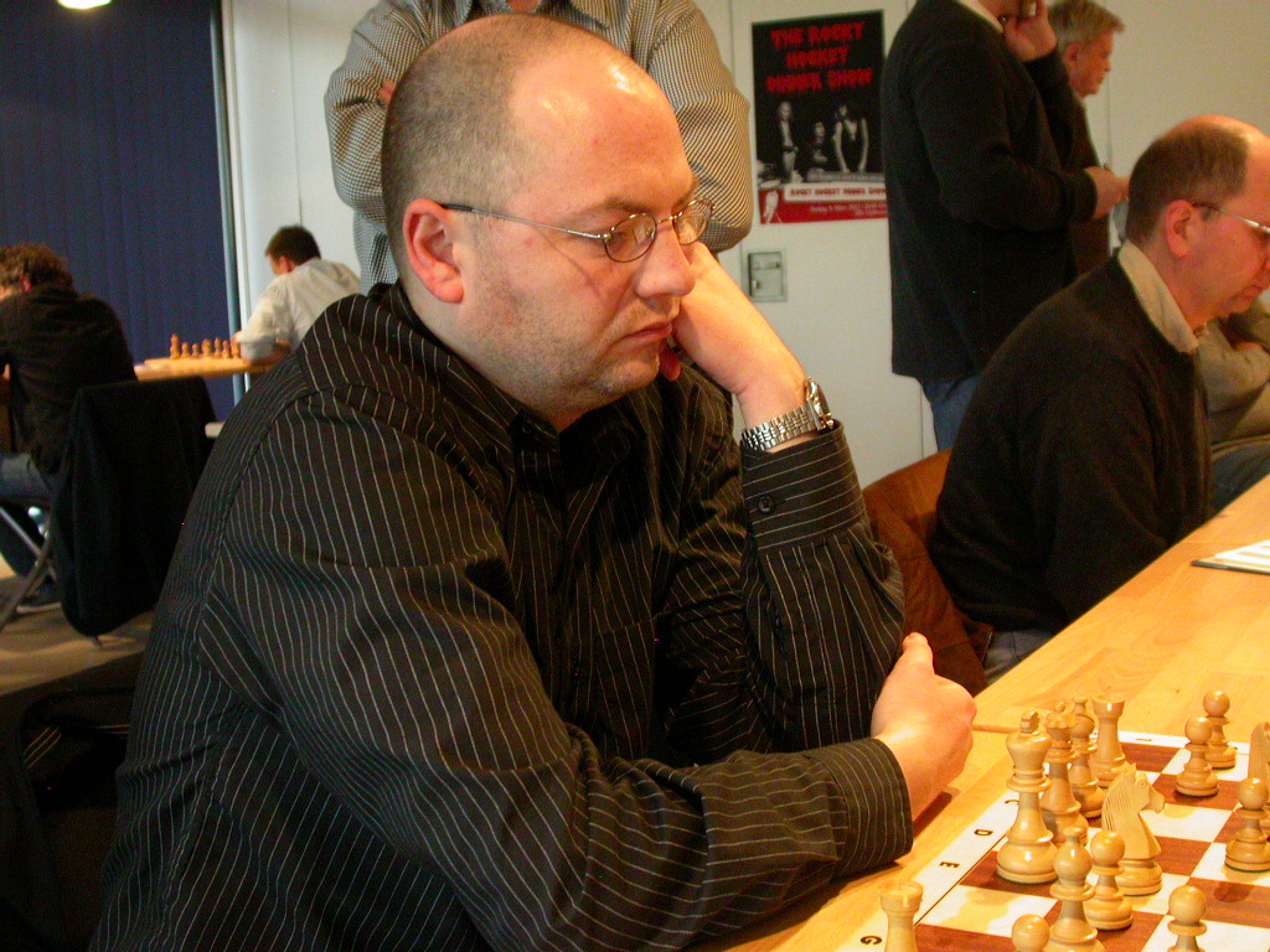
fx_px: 1724
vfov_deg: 30.9
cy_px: 476
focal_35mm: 47
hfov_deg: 40.4
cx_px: 635
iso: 400
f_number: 2.8
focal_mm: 9.8
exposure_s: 1/43.8
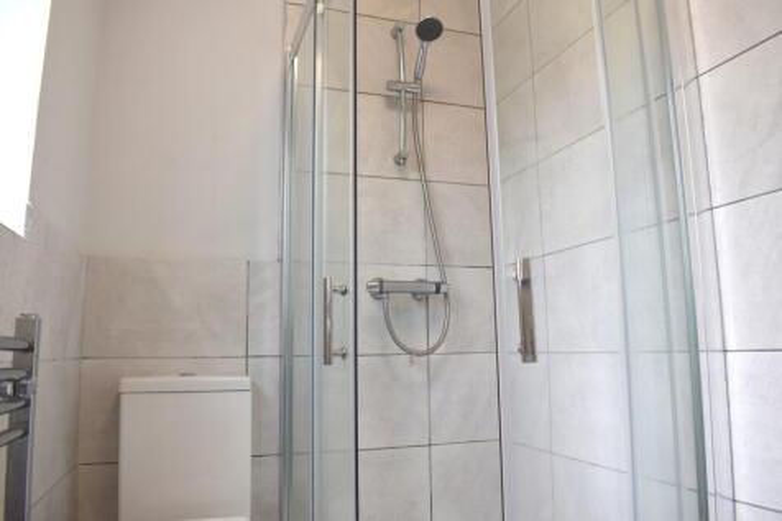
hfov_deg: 67.4
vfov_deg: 47.9
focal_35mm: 27
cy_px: 260
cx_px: 391
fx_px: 586
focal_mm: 18
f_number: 5
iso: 400
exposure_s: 1/100
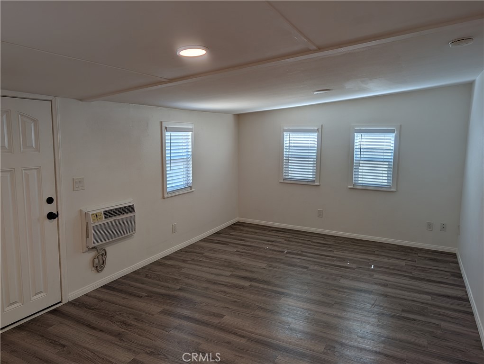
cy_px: 182
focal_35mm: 24
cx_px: 242
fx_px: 336
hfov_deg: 71.5
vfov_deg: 56.9
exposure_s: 1/334
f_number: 1.68
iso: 19
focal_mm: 6.9
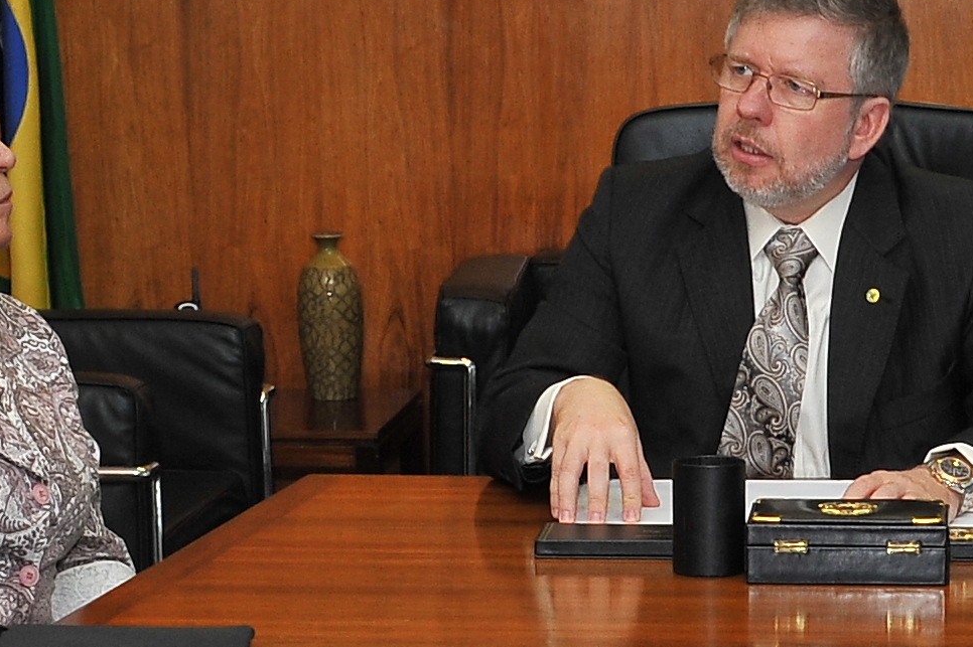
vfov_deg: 9.6
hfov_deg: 14.3
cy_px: 702
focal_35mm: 141
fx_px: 3809
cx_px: 995
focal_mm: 32
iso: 800
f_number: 5.6
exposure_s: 1/60
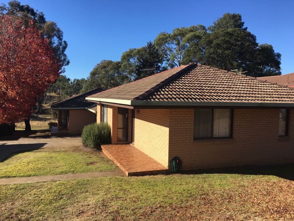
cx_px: 147
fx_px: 246
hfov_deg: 61.7
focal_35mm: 29
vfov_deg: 48.2
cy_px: 110
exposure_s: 1/962
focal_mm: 4.15
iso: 25
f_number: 2.2
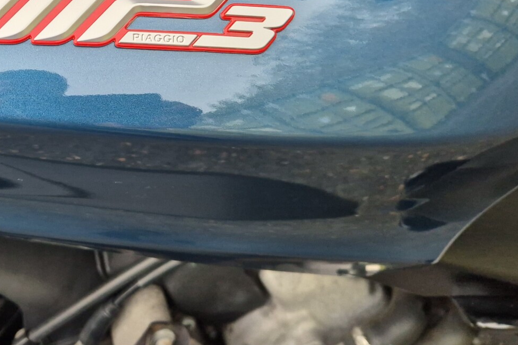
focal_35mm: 49
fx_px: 705
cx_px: 76
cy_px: 3
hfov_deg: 38.2
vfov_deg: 26.1
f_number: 1.8
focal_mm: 5.4
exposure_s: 1/180
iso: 125
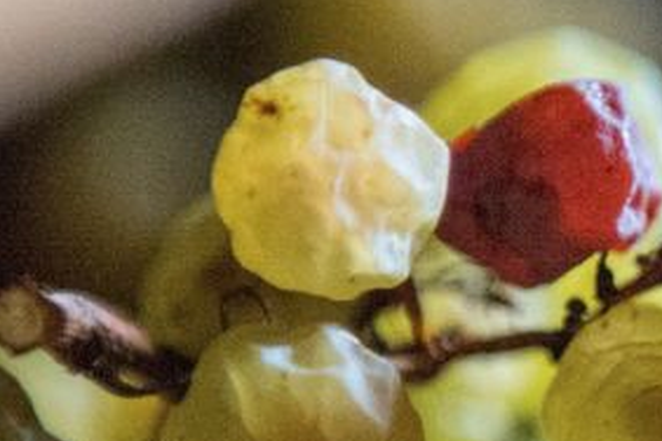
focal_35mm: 318
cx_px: 786
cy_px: 312
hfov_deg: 6.4
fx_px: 5847
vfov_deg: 4.3
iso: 6400
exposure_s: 1/250
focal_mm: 70
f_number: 2.8
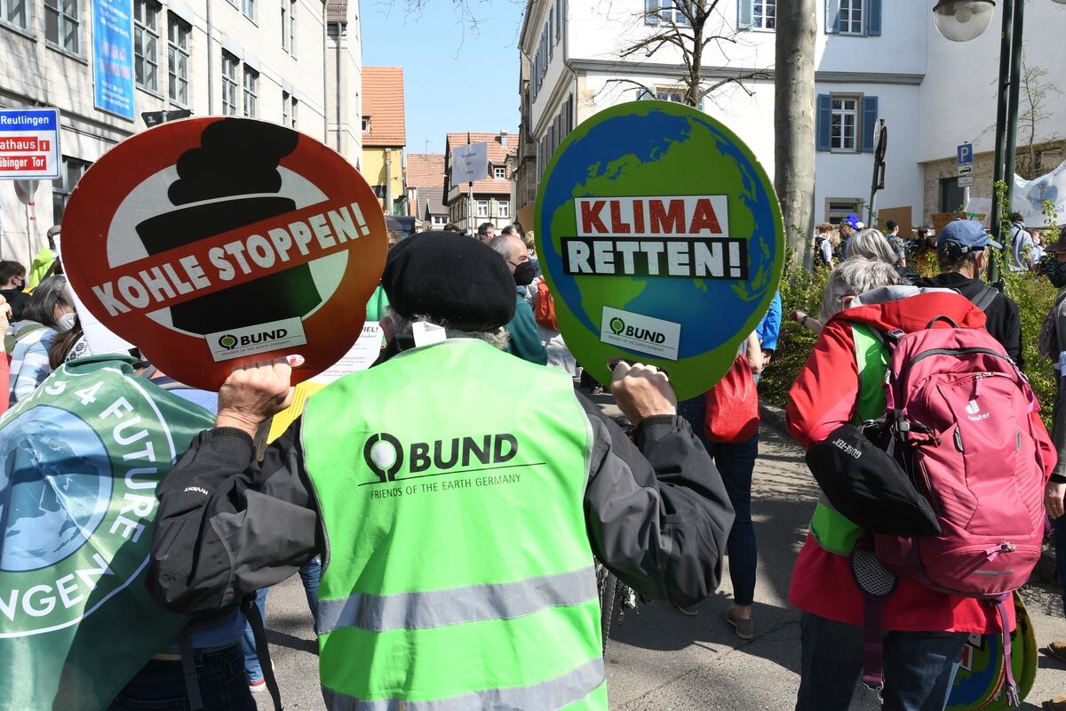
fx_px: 888
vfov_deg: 43.6
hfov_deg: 61.9
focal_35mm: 30
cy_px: 356
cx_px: 533
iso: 200
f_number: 8
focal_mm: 20
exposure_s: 1/250
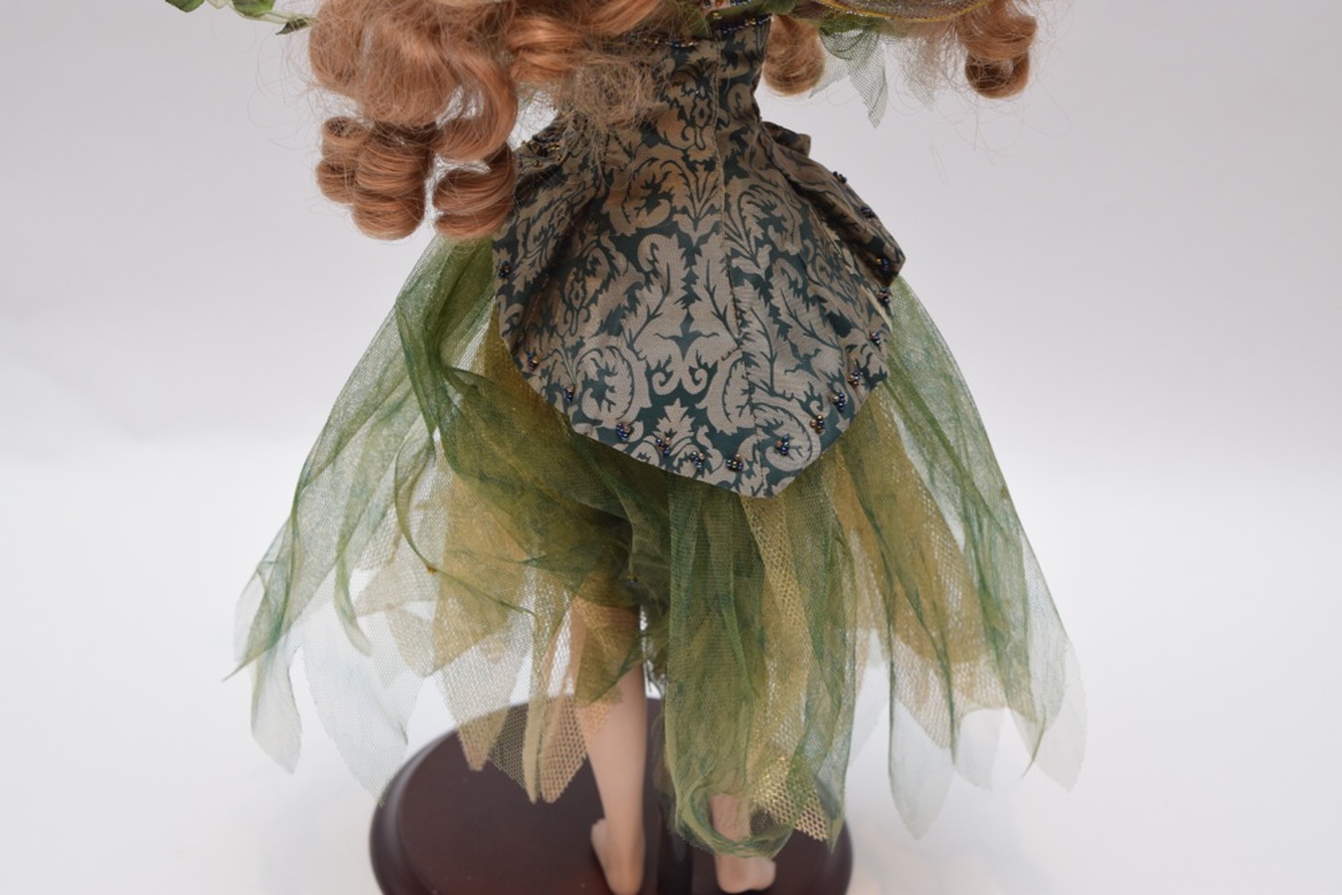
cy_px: 448
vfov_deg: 16.6
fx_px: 3076
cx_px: 671
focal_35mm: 82
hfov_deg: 24.6
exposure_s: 1/80
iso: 800
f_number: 5.6
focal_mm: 55
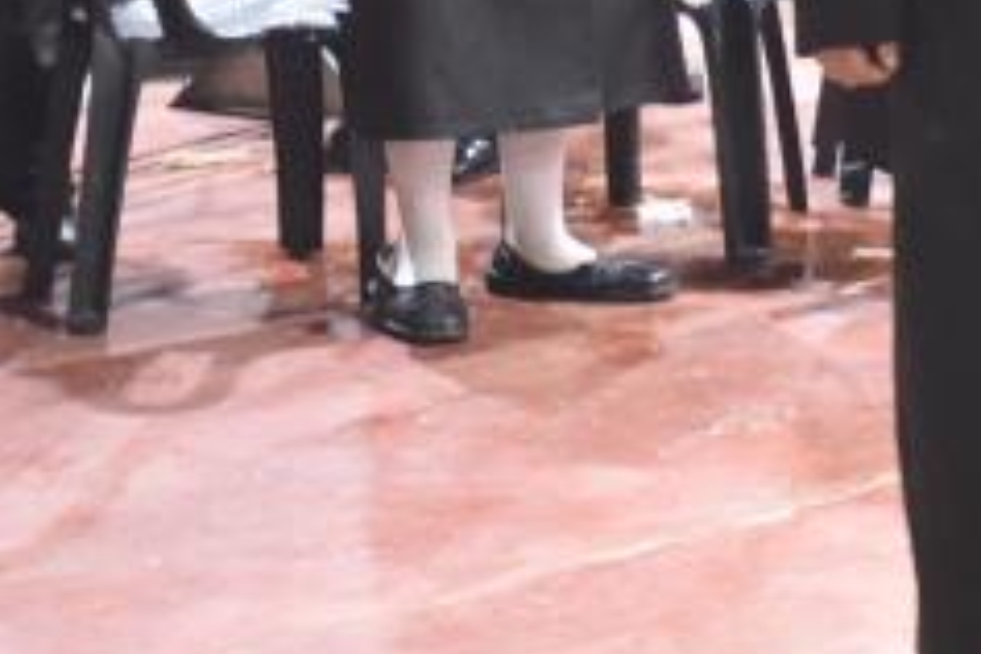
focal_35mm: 151
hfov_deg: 12.6
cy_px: -267
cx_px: 1652
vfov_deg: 8.9
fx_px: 4114
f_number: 2.8
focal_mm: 35
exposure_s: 1/80
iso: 5000
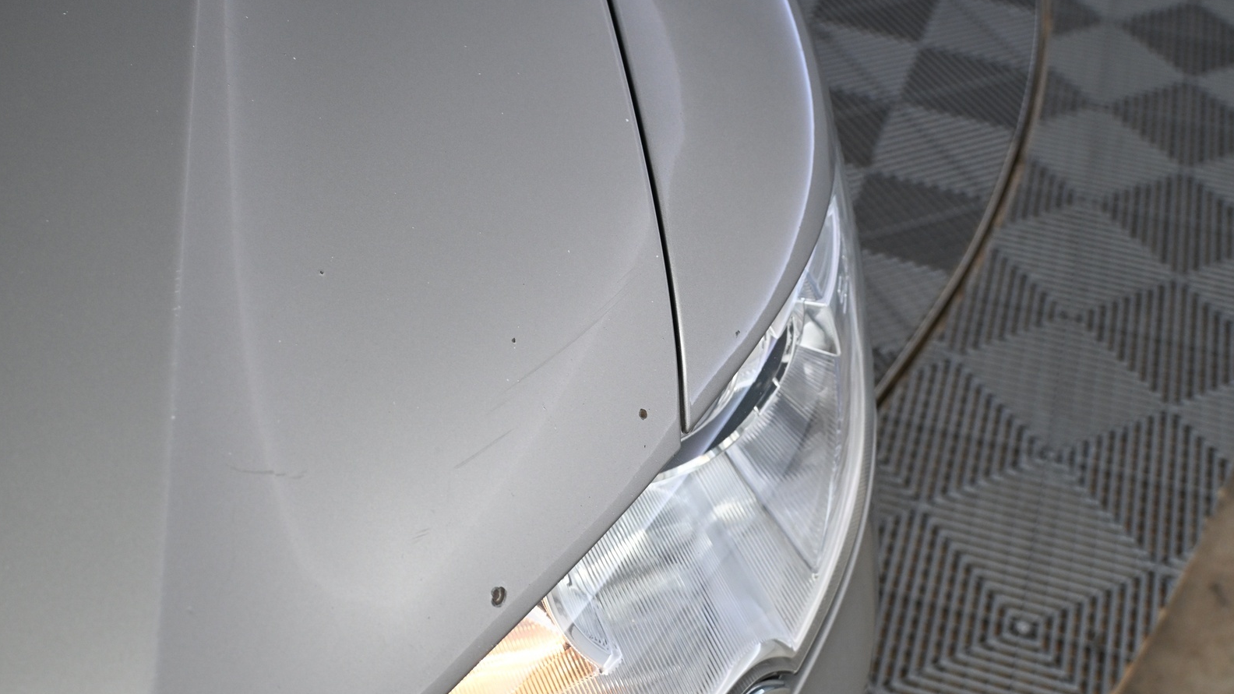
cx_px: 612
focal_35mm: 45
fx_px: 1472
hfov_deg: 45.5
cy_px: 381
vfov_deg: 26.5
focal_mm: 28
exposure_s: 1/60
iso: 800
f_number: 5
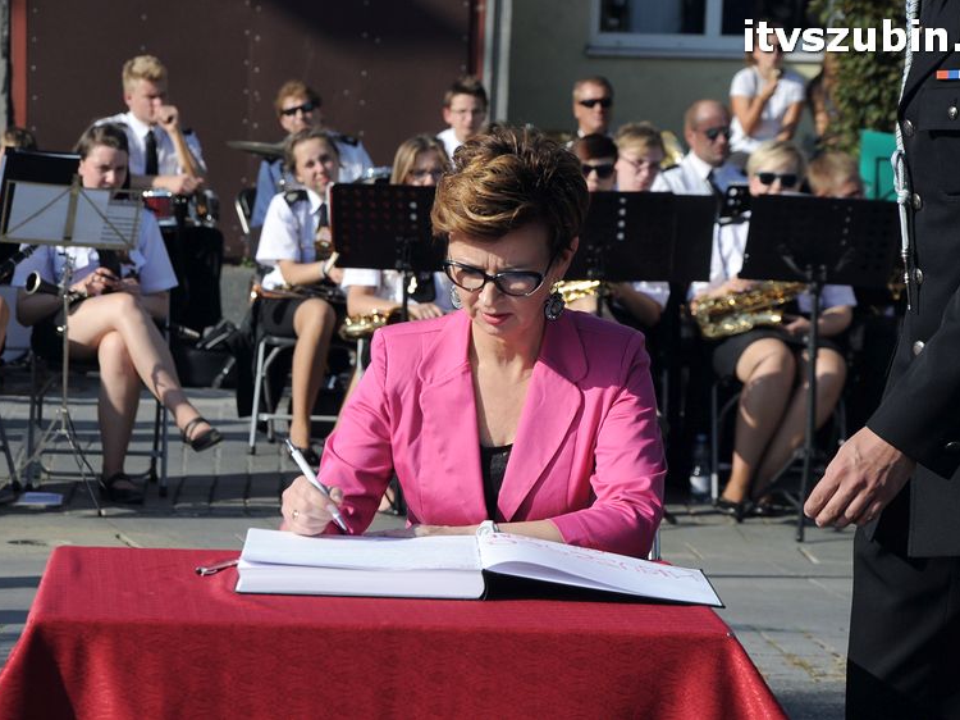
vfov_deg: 8.6
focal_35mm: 172
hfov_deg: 11.5
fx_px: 4756
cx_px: 488
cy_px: 359
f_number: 8
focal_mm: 105
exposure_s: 1/1000
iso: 400
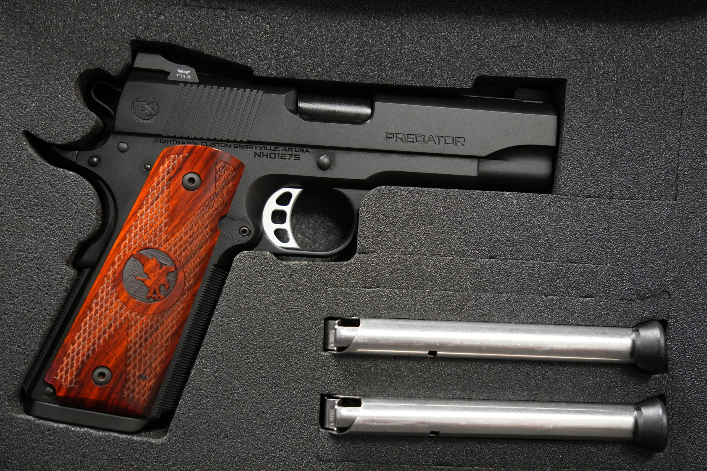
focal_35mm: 52
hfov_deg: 37.8
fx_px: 1031
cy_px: 236
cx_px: 354
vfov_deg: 25.8
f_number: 2.8
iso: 3200
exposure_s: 1/60
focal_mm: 35
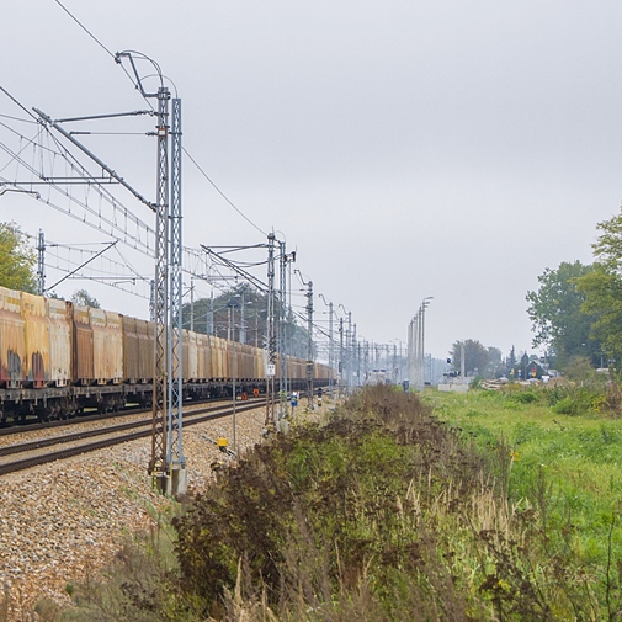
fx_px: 2521
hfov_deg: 13.9
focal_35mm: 124
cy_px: 305
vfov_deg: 14.1
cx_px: 34
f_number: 7.1
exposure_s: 1/400
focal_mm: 48
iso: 400
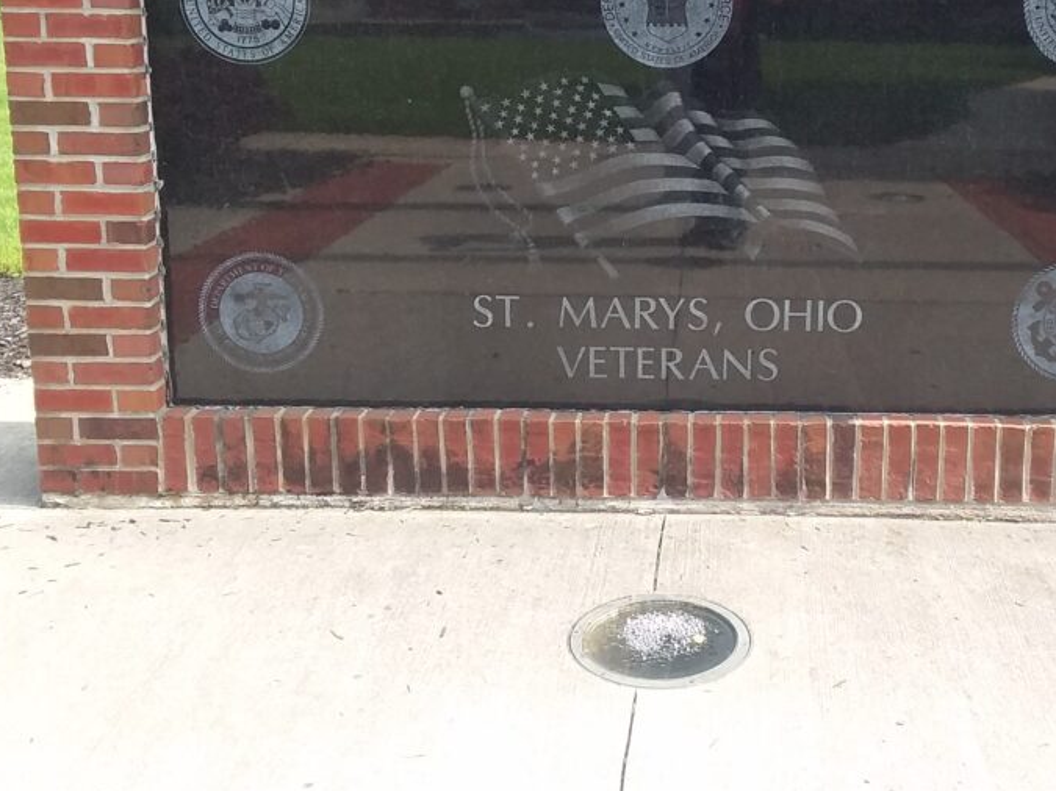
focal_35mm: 44
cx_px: 682
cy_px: 220
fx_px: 1342
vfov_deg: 32.4
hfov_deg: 42.5
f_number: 1.9
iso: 40
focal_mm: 2.47
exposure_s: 1/434
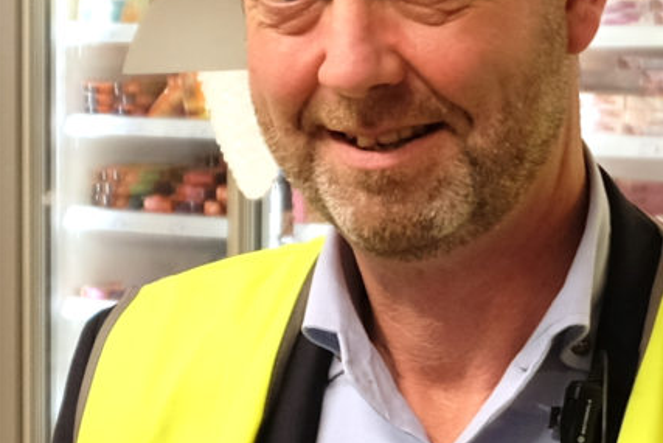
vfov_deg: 7.4
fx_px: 3426
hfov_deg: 10.9
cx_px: -70
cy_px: 458
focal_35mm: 186
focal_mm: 20.9
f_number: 4
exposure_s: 1/58
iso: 400
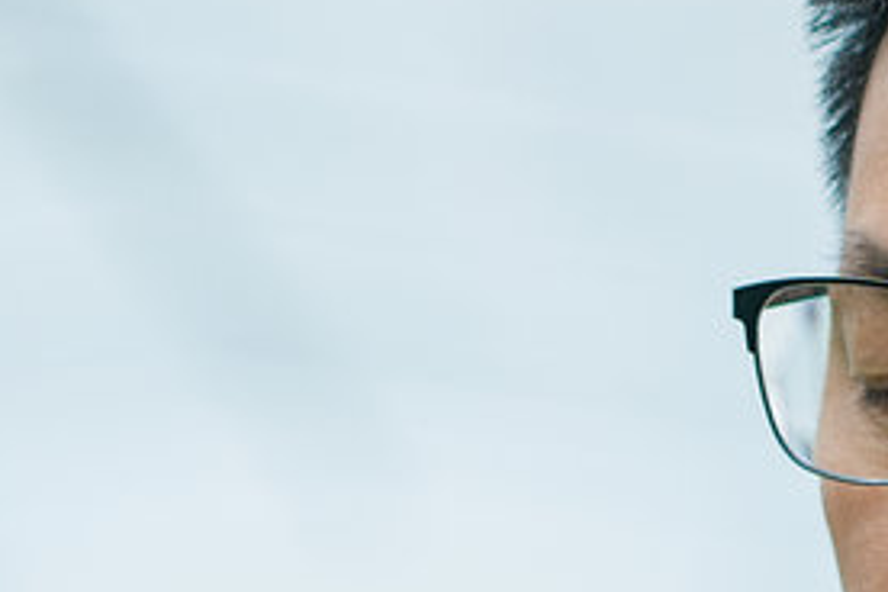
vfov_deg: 2.8
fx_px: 12160
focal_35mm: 493
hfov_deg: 4.2
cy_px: 1079
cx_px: 891
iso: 100
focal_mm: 85
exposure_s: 1/60
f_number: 2
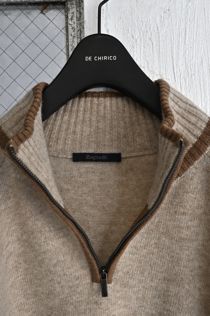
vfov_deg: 55.8
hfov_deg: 38.9
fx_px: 297
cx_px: 97
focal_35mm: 34
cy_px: 163
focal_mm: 16
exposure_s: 1/80
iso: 800
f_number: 4.5
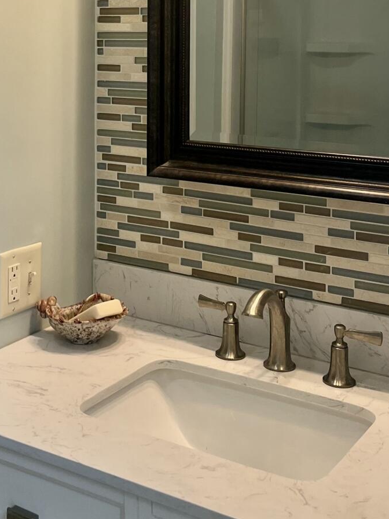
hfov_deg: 25.0
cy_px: 51
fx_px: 869
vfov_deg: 31.6
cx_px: 108
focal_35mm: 58
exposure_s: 1/120
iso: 64
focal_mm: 5.1
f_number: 1.6
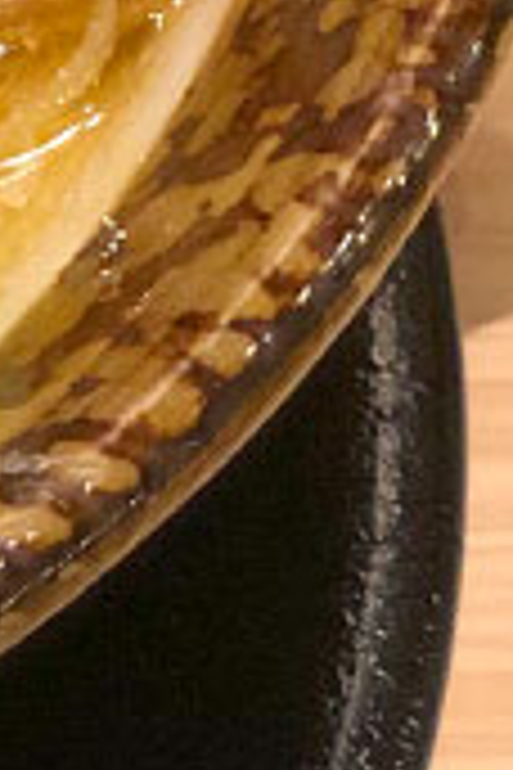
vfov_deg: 6.4
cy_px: -333
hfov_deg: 4.1
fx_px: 6775
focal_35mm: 317
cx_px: -1431
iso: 100
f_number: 2.4
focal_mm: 6
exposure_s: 1/33
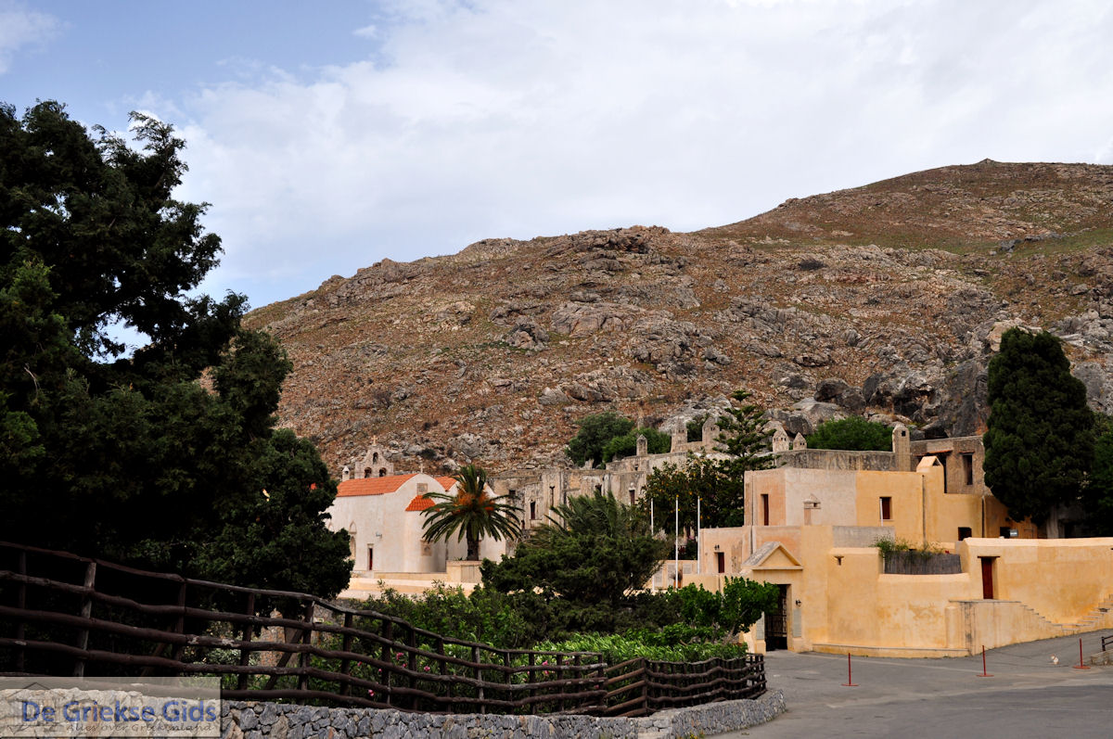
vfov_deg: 28.0
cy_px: 370
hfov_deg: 41.2
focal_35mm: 48
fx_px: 1482
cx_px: 556
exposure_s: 1/400
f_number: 10
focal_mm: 32
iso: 200
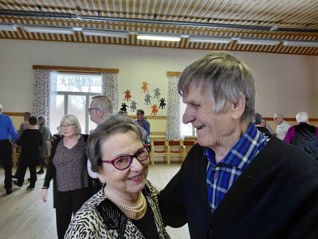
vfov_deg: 54.9
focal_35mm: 25
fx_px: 230
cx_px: 159
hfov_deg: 69.4
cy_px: 120
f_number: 1.8
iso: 320
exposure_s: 1/50.1
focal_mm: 4.69
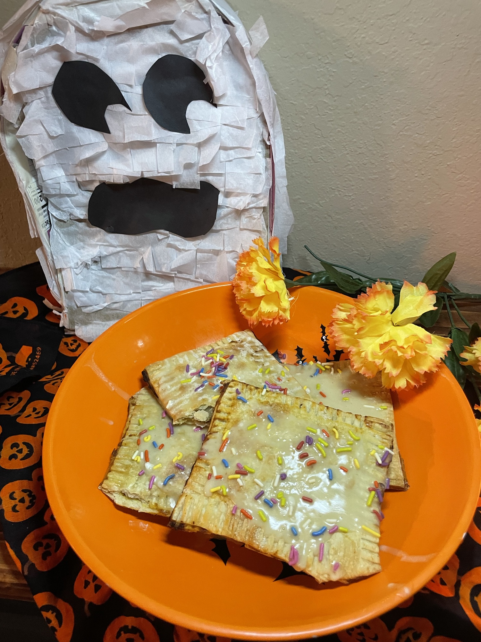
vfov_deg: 67.3
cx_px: 240
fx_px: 482
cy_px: 321
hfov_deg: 53.1
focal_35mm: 26
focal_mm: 4.2
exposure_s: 1/60
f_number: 1.6
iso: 320
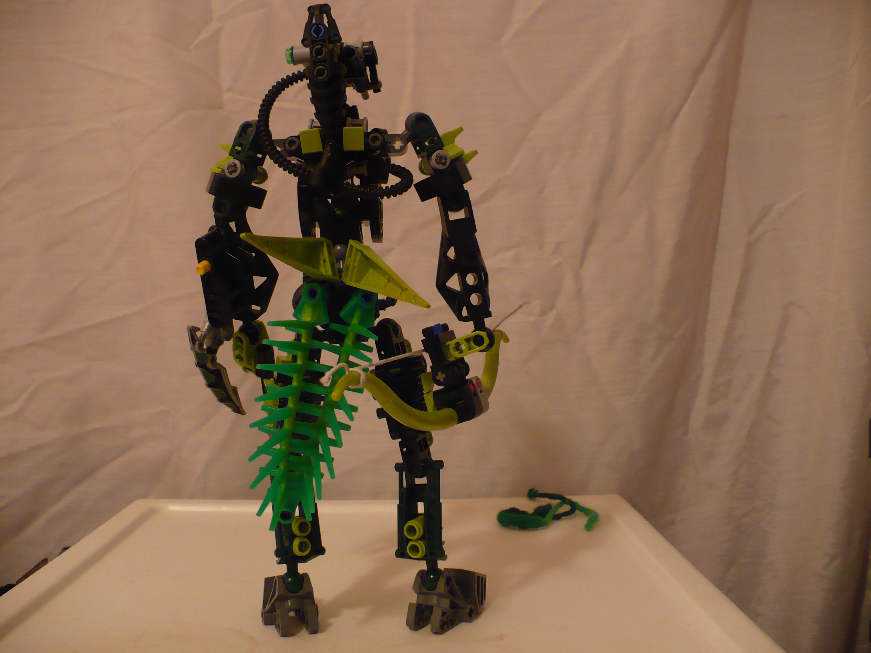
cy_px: 326
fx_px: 931
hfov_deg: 50.1
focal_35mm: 37
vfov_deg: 38.7
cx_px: 436
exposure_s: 1/2.5
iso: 200
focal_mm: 6.1
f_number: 2.8
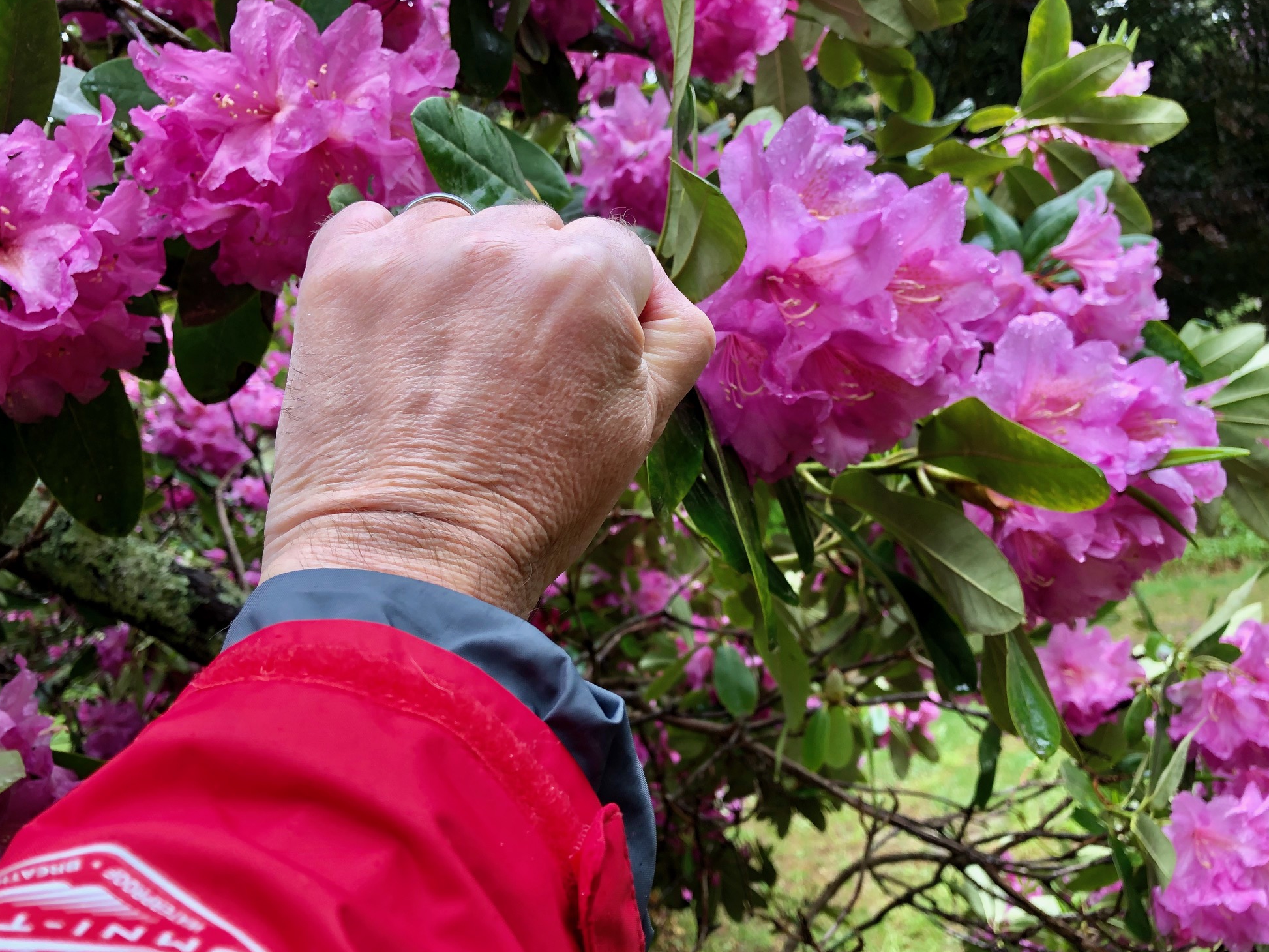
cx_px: 653
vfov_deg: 48.2
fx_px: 1063
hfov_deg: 61.6
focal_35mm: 29
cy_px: 475
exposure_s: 1/120
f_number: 1.8
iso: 50
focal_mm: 3.99
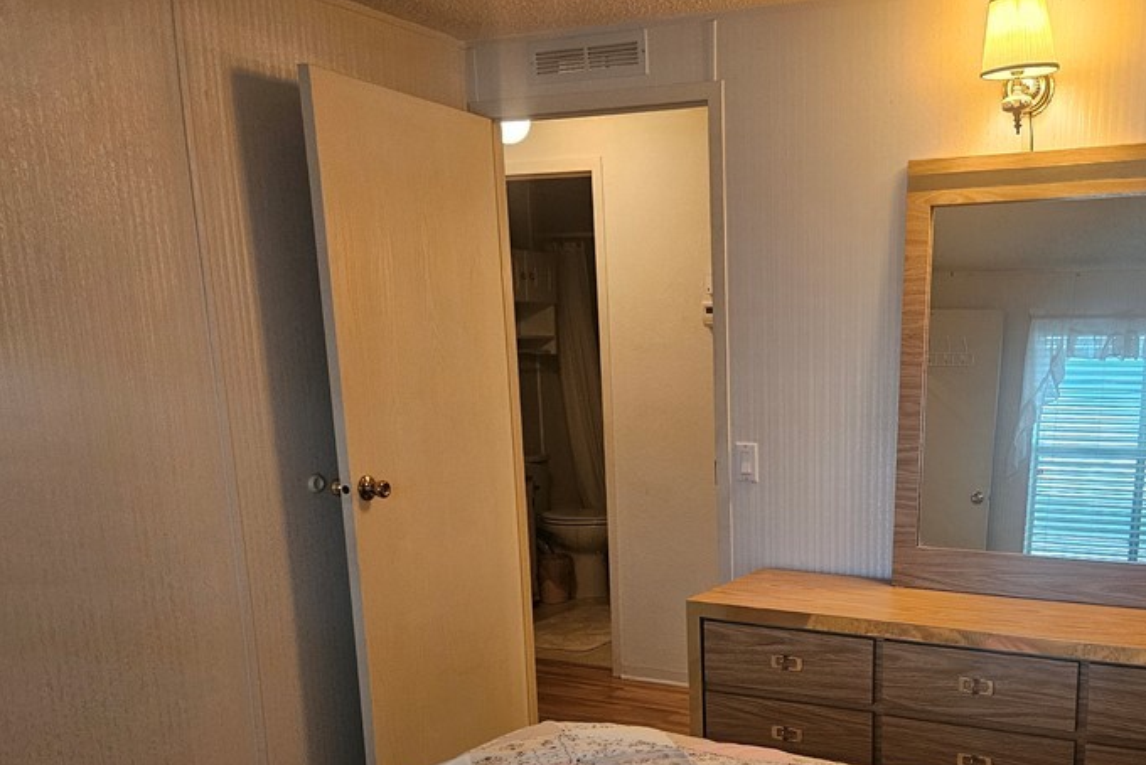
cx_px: 834
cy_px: 618
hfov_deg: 51.3
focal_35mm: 36
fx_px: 1146
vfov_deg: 35.6
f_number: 1.8
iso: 400
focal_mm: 5.4
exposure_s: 1/120
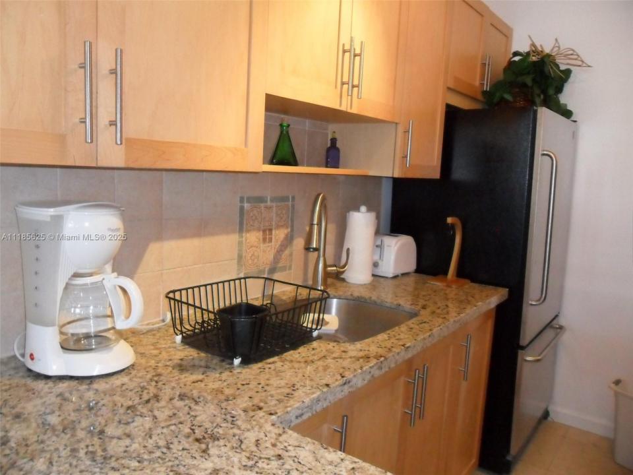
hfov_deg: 65.3
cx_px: 316
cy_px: 238
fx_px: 494
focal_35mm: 27
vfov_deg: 51.4
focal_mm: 4.9
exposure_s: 1/45
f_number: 3.5
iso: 400
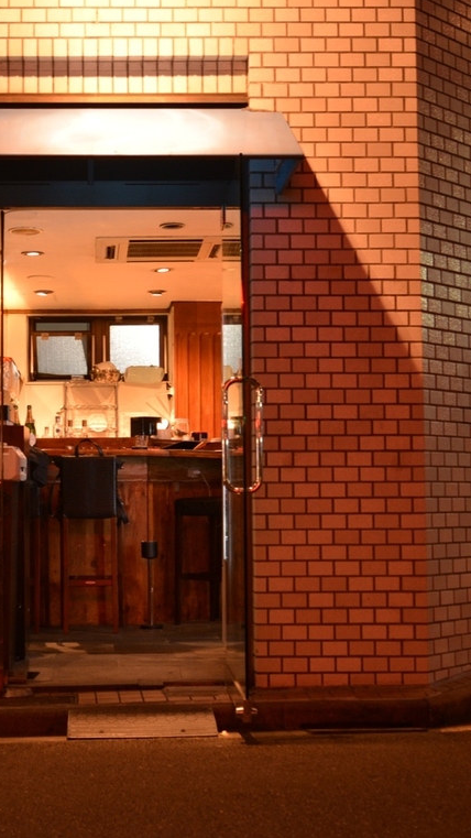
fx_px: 1266
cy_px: 417
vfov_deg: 36.6
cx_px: 108
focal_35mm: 57
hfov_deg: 20.9
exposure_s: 1/15
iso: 1250
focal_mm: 36
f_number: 5
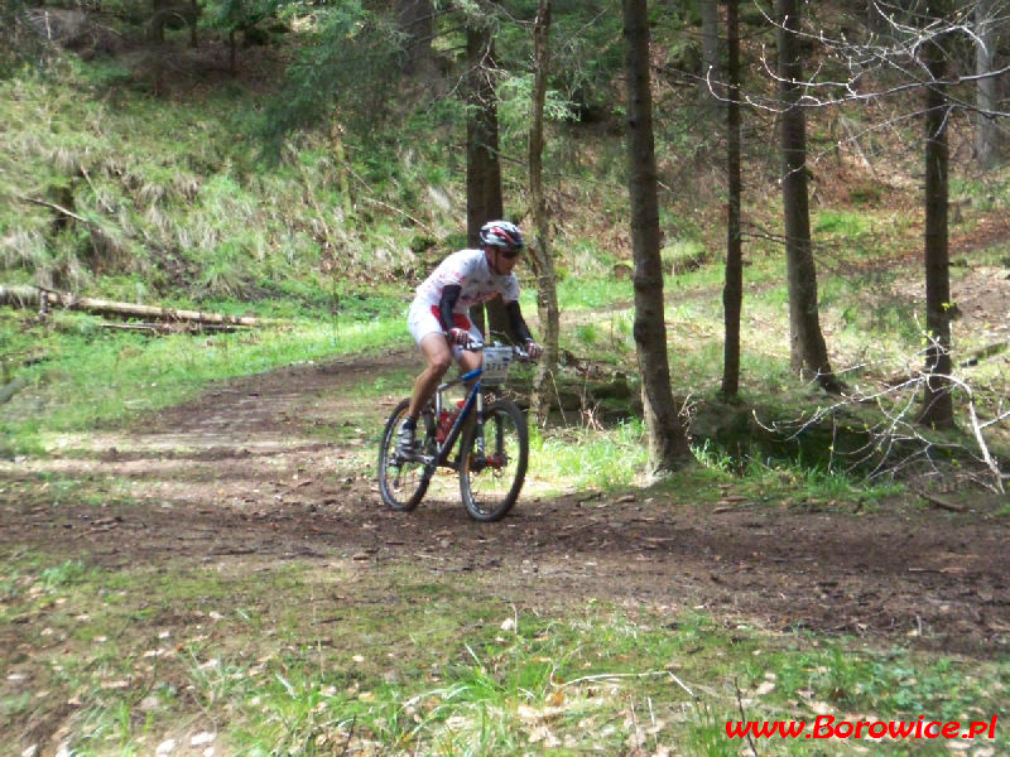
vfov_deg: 15.7
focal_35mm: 94
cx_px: 505
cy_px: 378
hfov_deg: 20.9
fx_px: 2743
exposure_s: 1/200
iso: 400
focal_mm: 15.4
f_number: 4.3
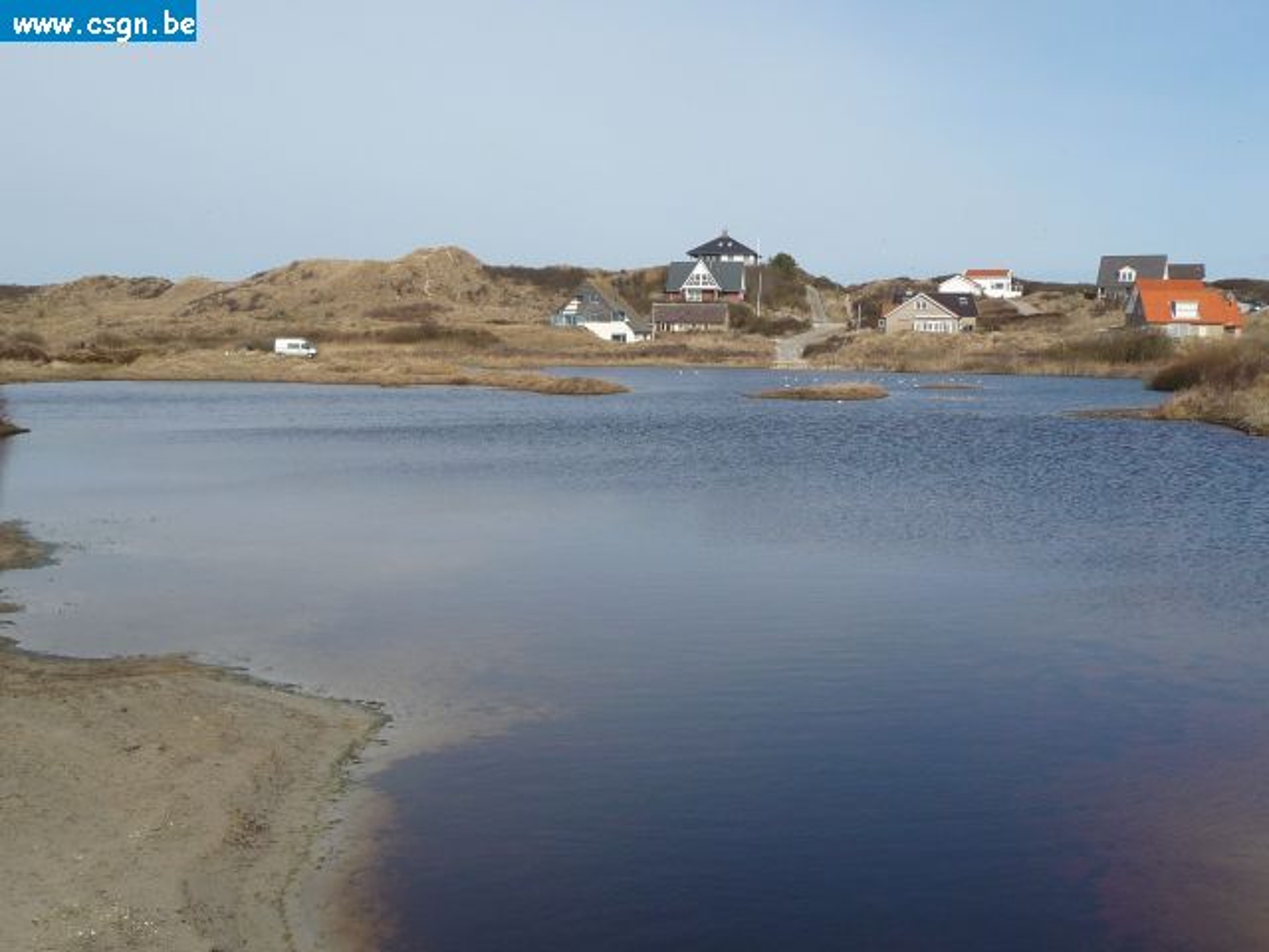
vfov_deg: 35.1
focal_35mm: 41
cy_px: 476
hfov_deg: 45.8
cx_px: 634
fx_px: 1503
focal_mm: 5
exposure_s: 1/250
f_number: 8
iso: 100
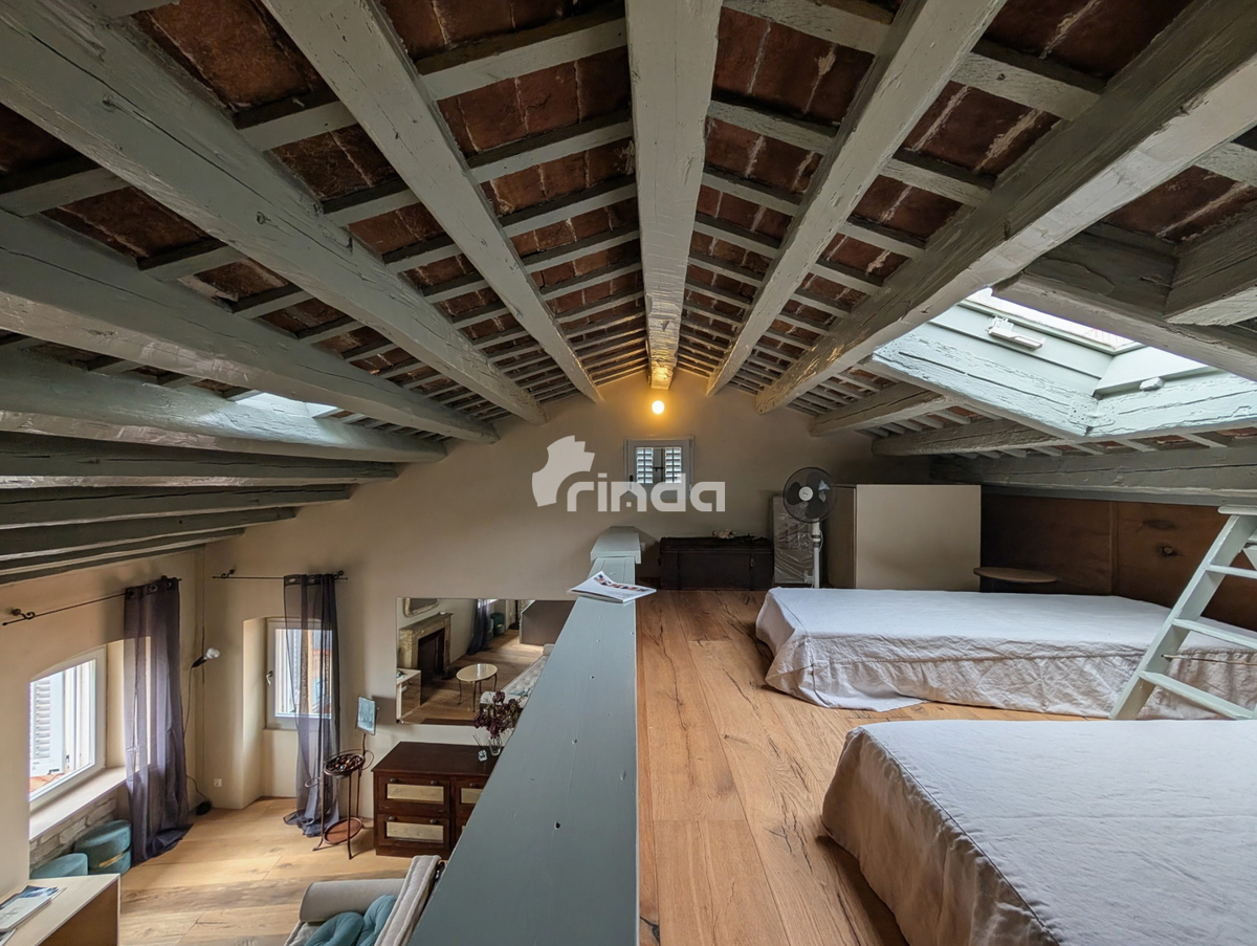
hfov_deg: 110.5
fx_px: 436
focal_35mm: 12
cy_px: 473
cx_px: 628
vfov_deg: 94.6
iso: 56
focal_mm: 2.02
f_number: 1.7
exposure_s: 1/302
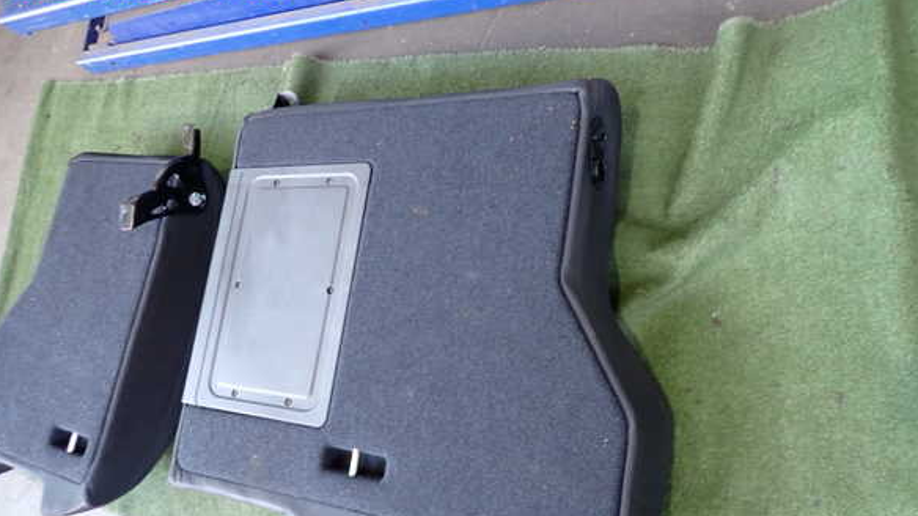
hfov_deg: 67.9
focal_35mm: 28
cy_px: 321
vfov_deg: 41.2
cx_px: 464
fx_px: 681
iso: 200
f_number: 2
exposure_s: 1/40
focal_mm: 4.5
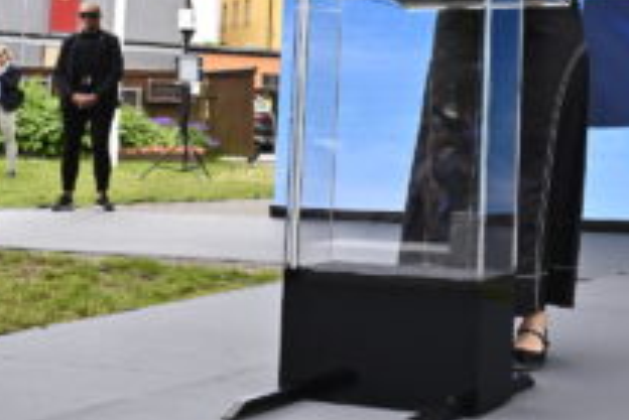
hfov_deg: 28.3
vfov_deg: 19.6
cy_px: 27
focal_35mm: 68
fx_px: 1190
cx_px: 587
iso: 320
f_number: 6.3
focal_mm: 31.5
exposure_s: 1/200
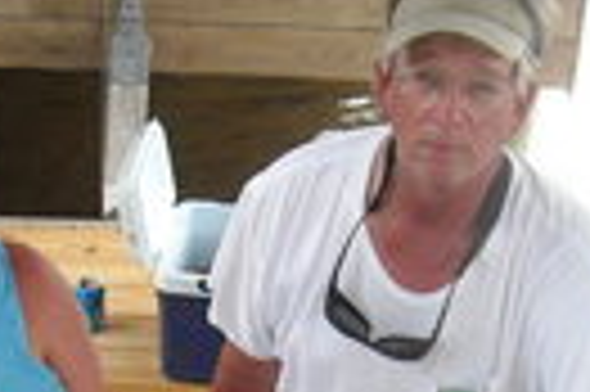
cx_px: 257
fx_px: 1817
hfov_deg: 18.4
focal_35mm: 111
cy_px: 563
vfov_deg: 11.8
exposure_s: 1/141
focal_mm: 5.7
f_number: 2.8
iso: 64
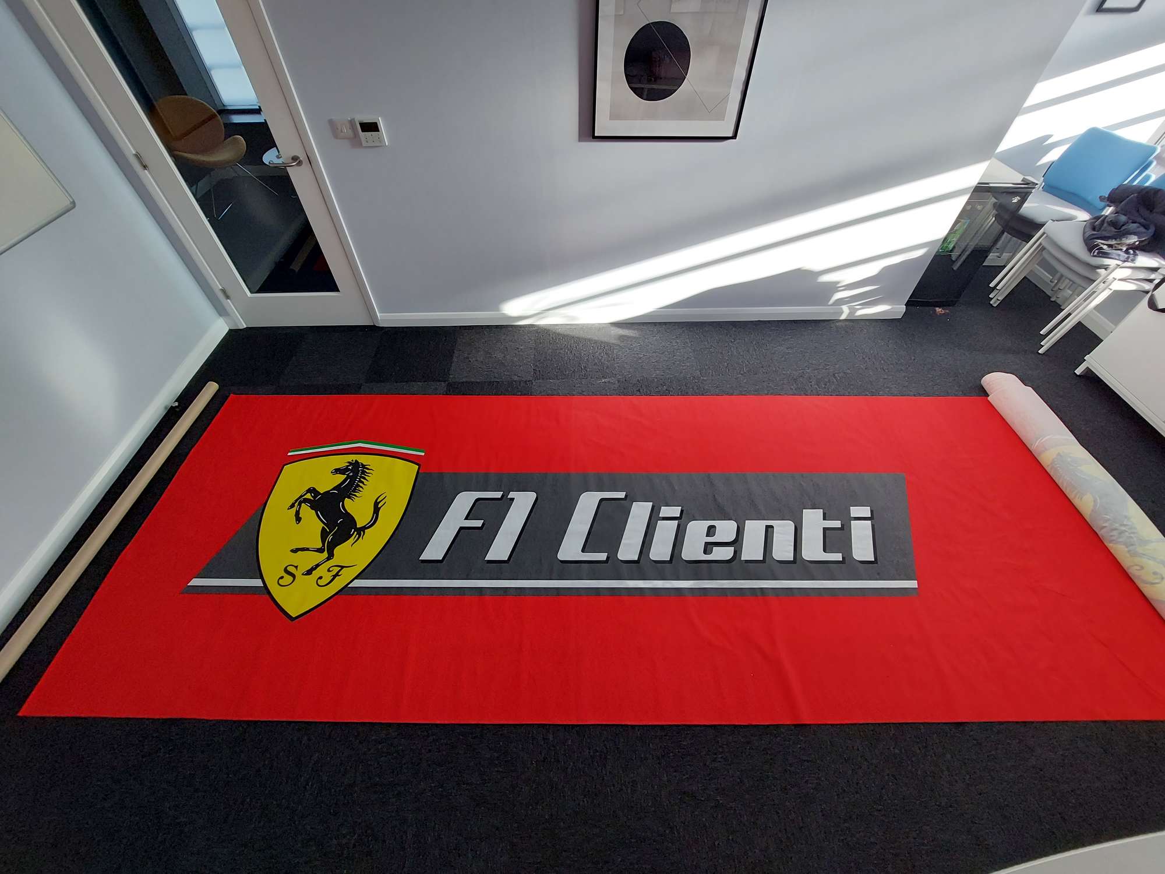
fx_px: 438
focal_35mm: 13
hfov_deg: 106.2
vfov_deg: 89.9
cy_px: 437
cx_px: 582
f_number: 2.2
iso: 64
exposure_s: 1/60
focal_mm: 1.74
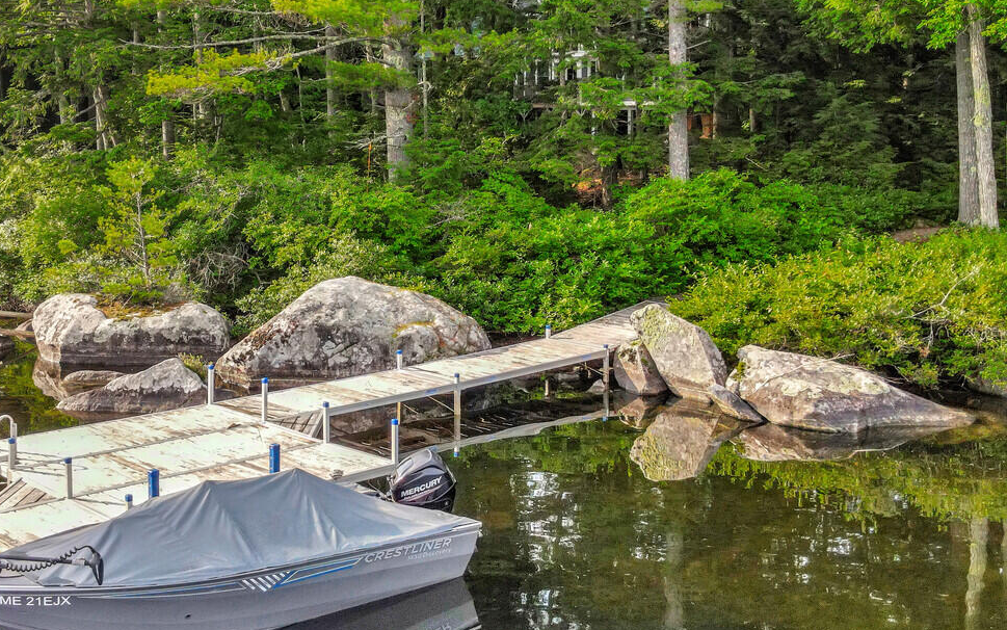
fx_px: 1153
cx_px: 350
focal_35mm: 42
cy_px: 377
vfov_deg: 30.5
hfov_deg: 46.6
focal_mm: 4.5
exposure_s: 1/400
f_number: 2.8
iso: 200
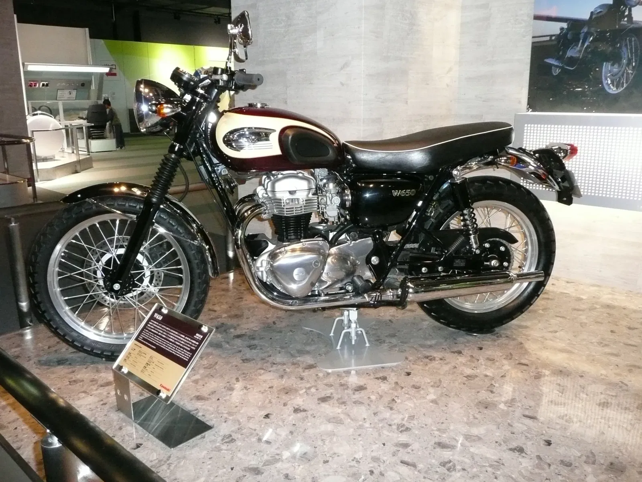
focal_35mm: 30
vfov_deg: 46.8
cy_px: 241
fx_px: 556
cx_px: 321
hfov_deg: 60.0
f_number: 3.3
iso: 640
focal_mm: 4.6
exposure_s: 1/30
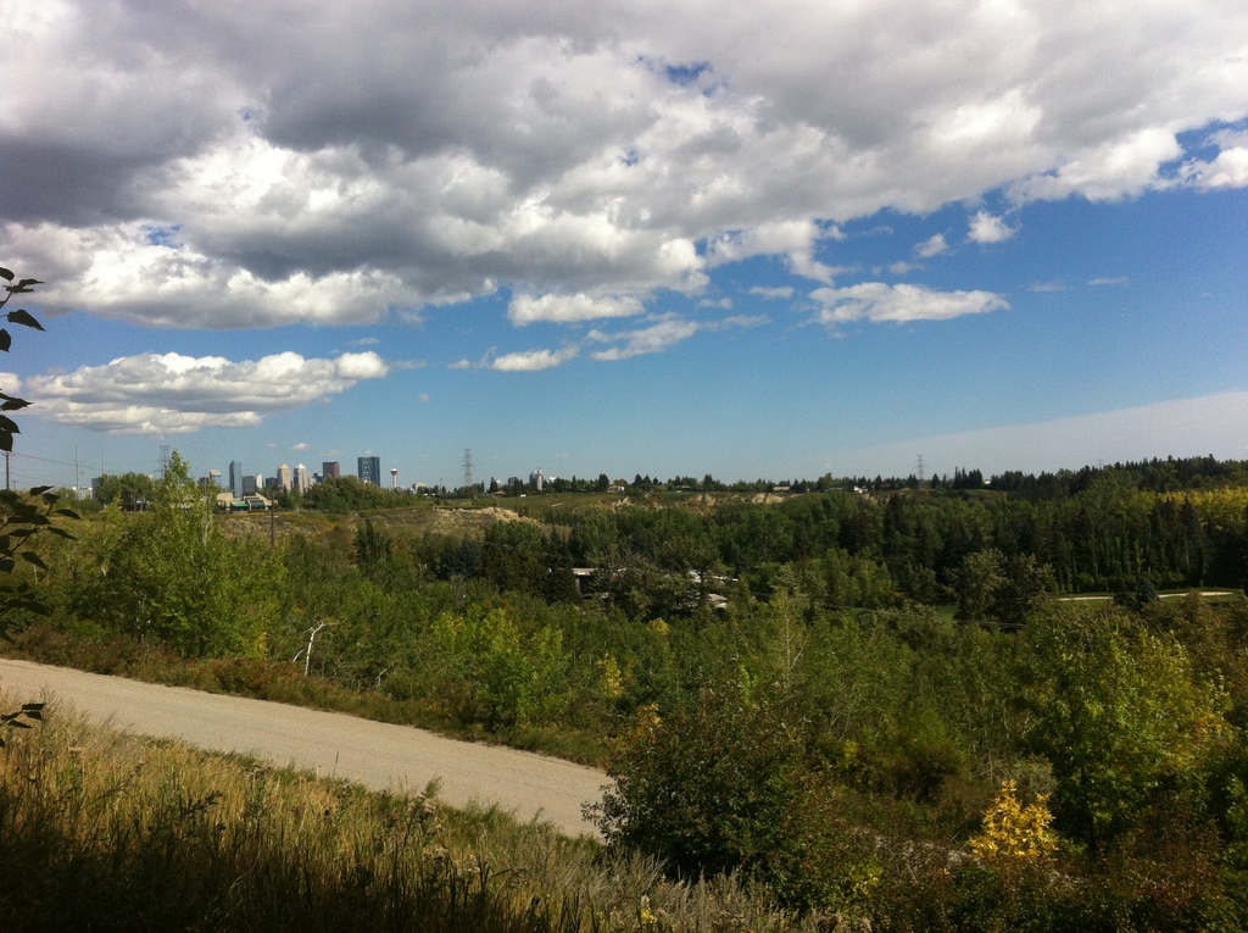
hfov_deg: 52.7
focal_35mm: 35
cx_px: 624
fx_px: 1260
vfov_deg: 40.6
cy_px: 466
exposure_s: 1/2011
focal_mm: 3.85
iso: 80
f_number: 2.8
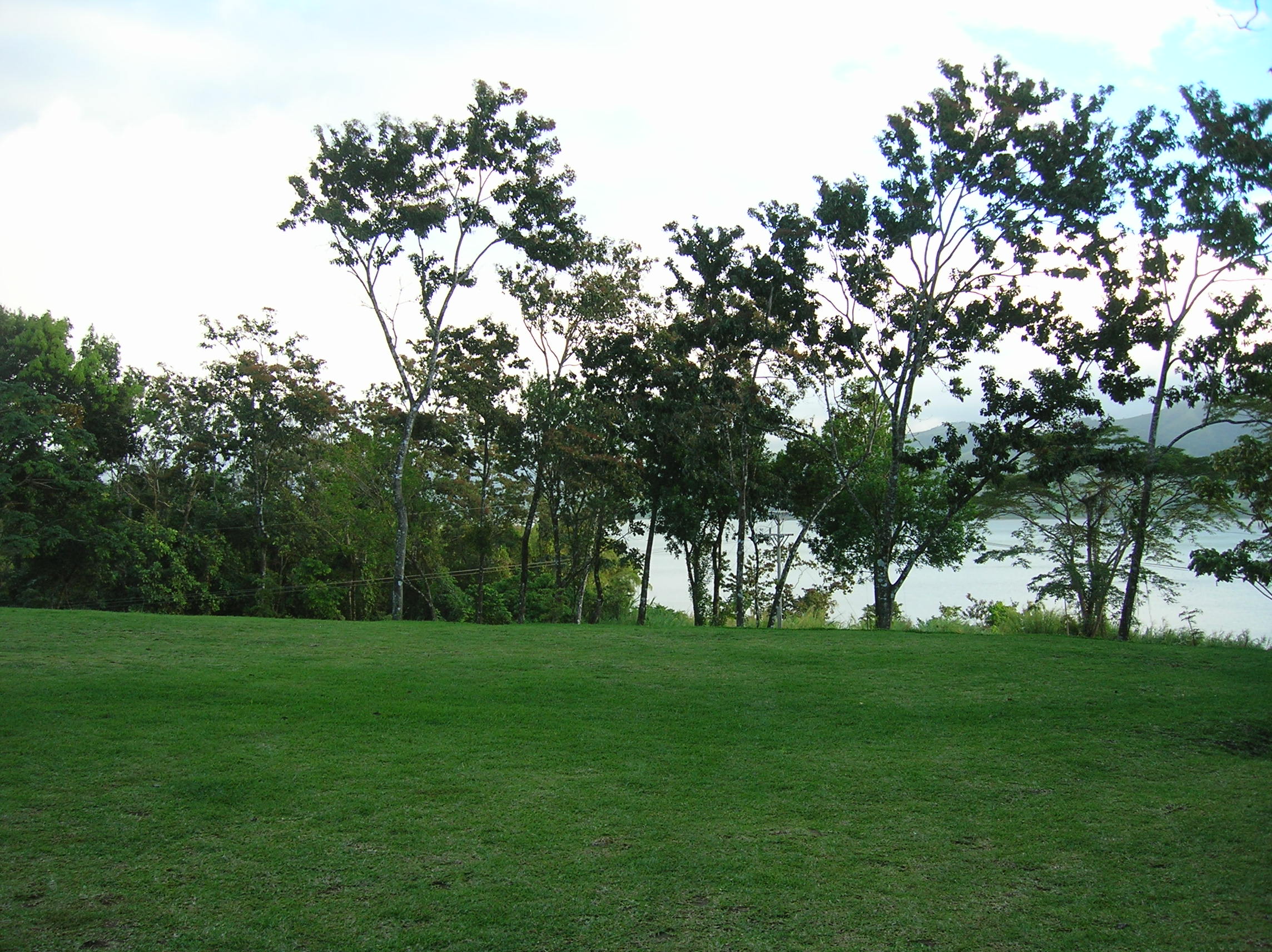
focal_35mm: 34
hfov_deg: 54.0
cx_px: 636
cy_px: 476
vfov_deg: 41.7
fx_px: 1248
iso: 50
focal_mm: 5.7
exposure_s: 1/95.5
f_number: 2.9
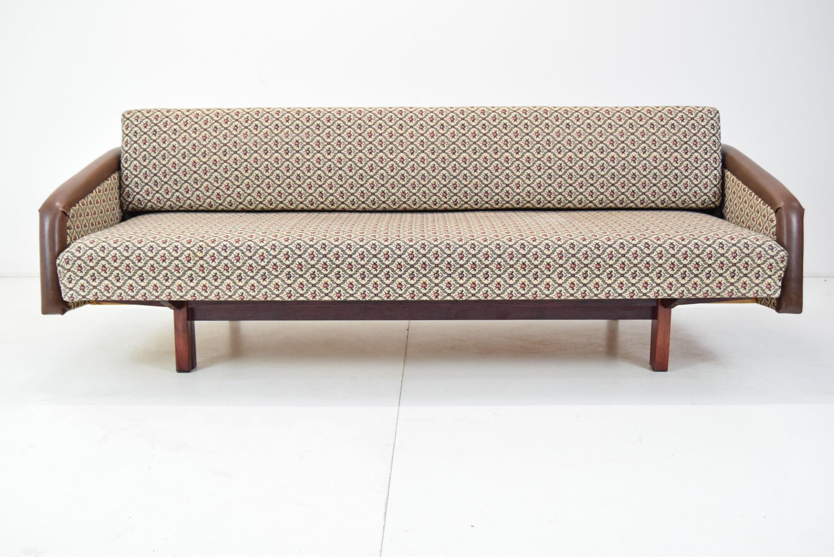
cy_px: 278
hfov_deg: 49.5
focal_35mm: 39
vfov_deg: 34.3
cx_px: 417
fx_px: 904
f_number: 5.6
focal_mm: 26
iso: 1600
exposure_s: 1/125
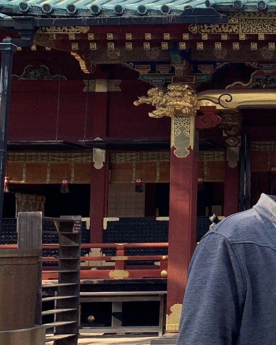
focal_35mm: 80
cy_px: 178
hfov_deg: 16.5
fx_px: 817
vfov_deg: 23.9
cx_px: 474
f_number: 1.8
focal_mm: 4.25
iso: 25
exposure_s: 1/260
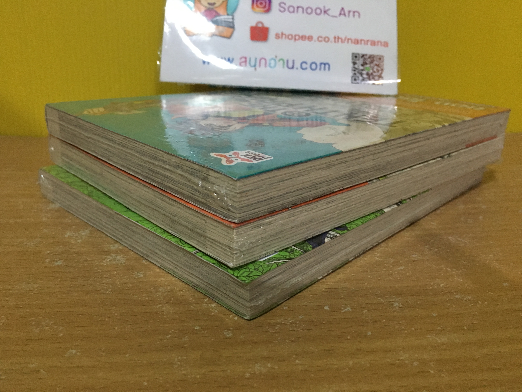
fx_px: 437
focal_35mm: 29
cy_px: 196
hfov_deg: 61.7
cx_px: 261
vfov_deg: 48.2
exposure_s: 1/25
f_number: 2.2
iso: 200
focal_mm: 4.15
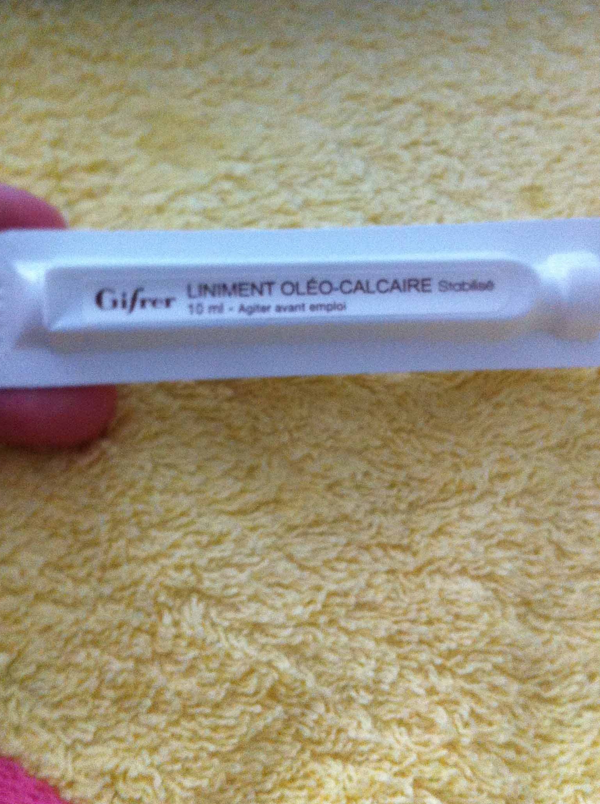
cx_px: 303
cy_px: 336
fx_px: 1020
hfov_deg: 32.8
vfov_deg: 42.9
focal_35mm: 44
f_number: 2.8
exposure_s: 1/15
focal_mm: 3.85
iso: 320
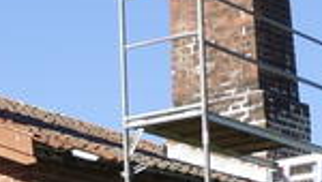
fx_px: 2001
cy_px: 482
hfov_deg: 8.7
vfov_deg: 5.0
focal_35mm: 234
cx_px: -316
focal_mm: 10.4
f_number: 5.6
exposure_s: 1/320
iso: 125
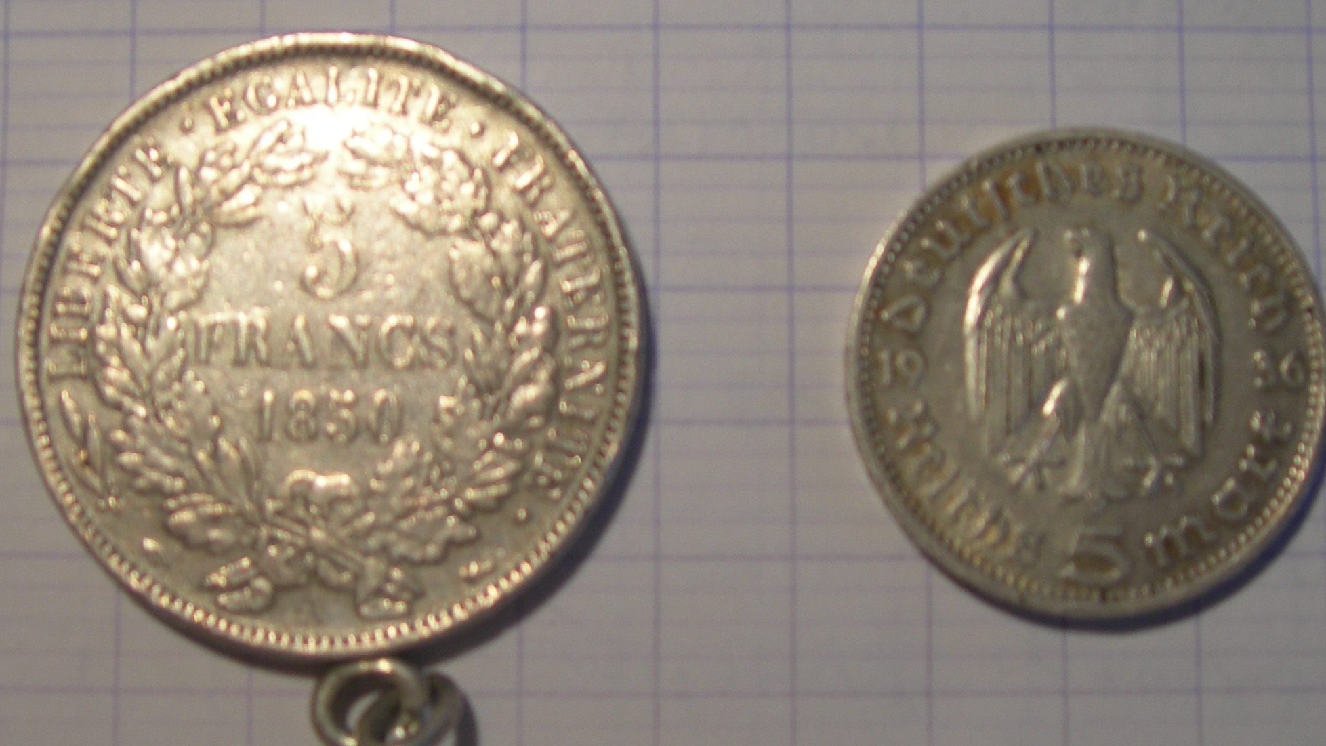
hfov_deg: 32.3
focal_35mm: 65
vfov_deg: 18.5
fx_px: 2286
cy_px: 357
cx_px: 631
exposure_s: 1/27.2
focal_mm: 7.8
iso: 50
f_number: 2.8
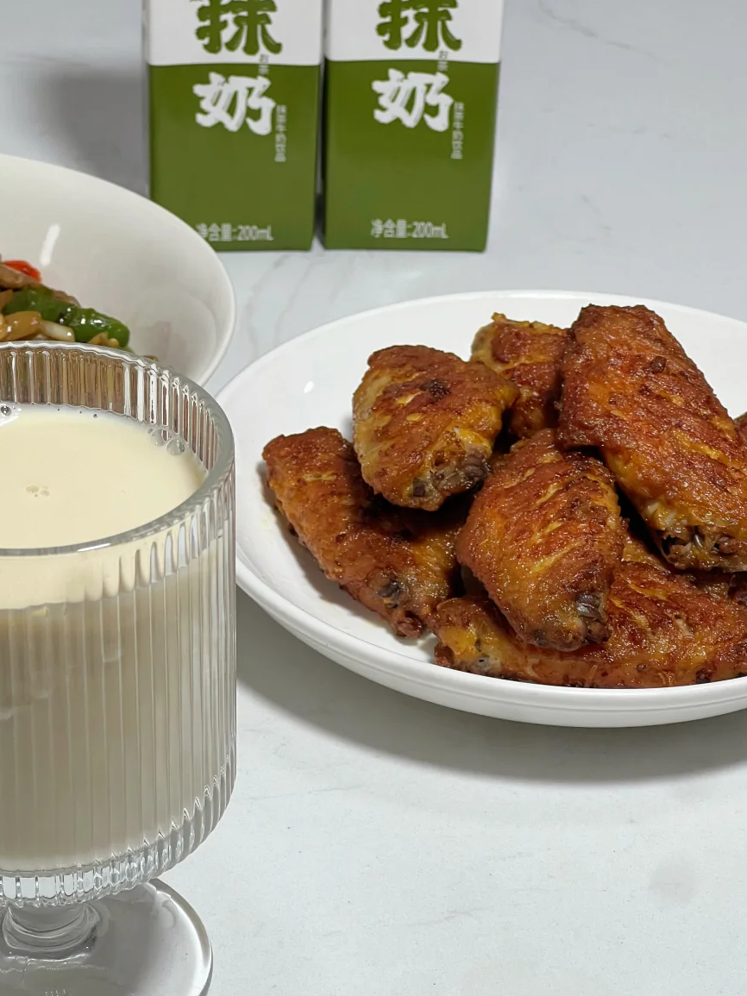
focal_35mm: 96
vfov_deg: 20.4
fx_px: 2763
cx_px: 310
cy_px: 477
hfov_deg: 15.4
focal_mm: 9
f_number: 2.8
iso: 80
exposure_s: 1/100
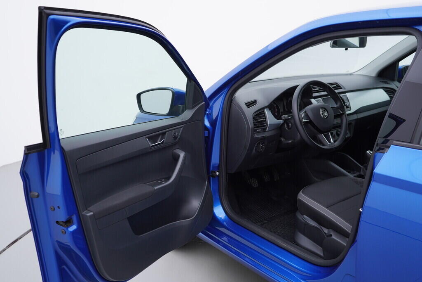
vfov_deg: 36.9
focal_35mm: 36
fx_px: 422
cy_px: 141
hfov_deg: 53.1
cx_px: 211
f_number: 3.5
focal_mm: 24
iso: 125
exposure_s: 1/60
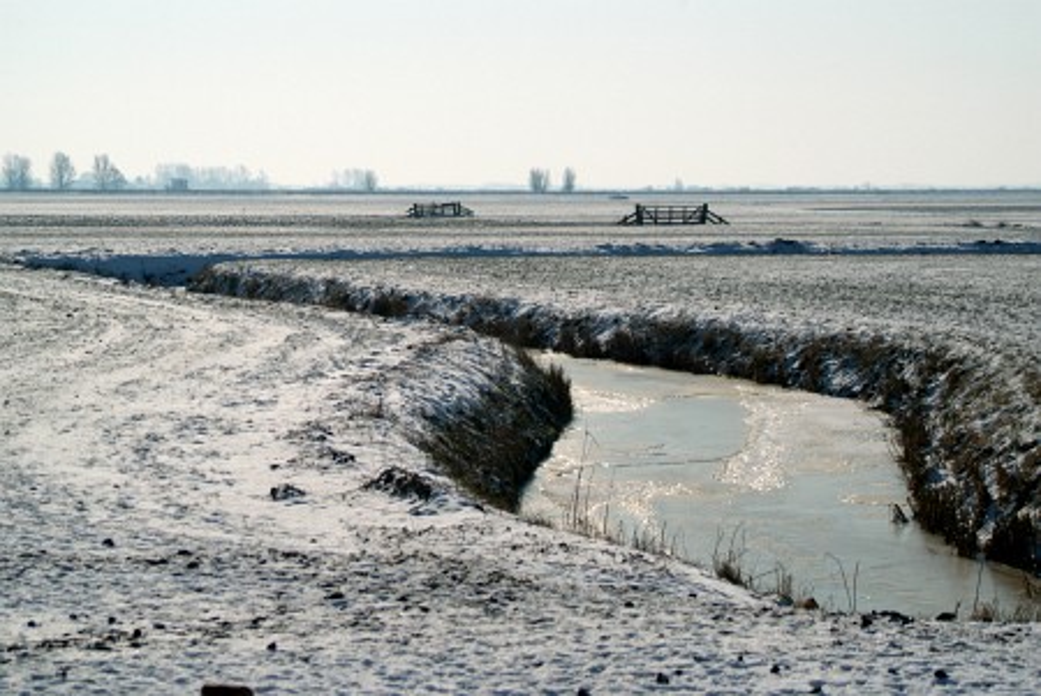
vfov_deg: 12.7
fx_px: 3126
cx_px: 520
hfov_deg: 18.9
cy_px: 348
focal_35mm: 108
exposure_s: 1/3000
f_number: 5
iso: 200
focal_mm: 72
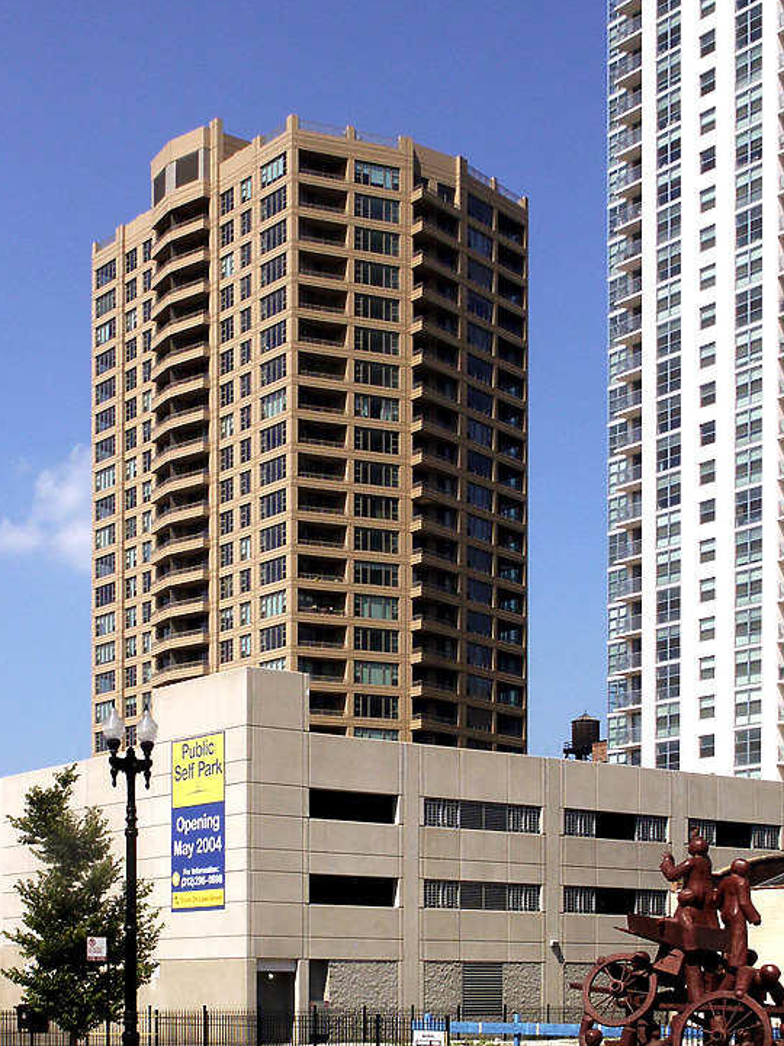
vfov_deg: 34.9
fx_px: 1661
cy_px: 539
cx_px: 313
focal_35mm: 55
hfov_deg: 26.5
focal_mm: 9.18
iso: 64
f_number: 8
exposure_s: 1/500
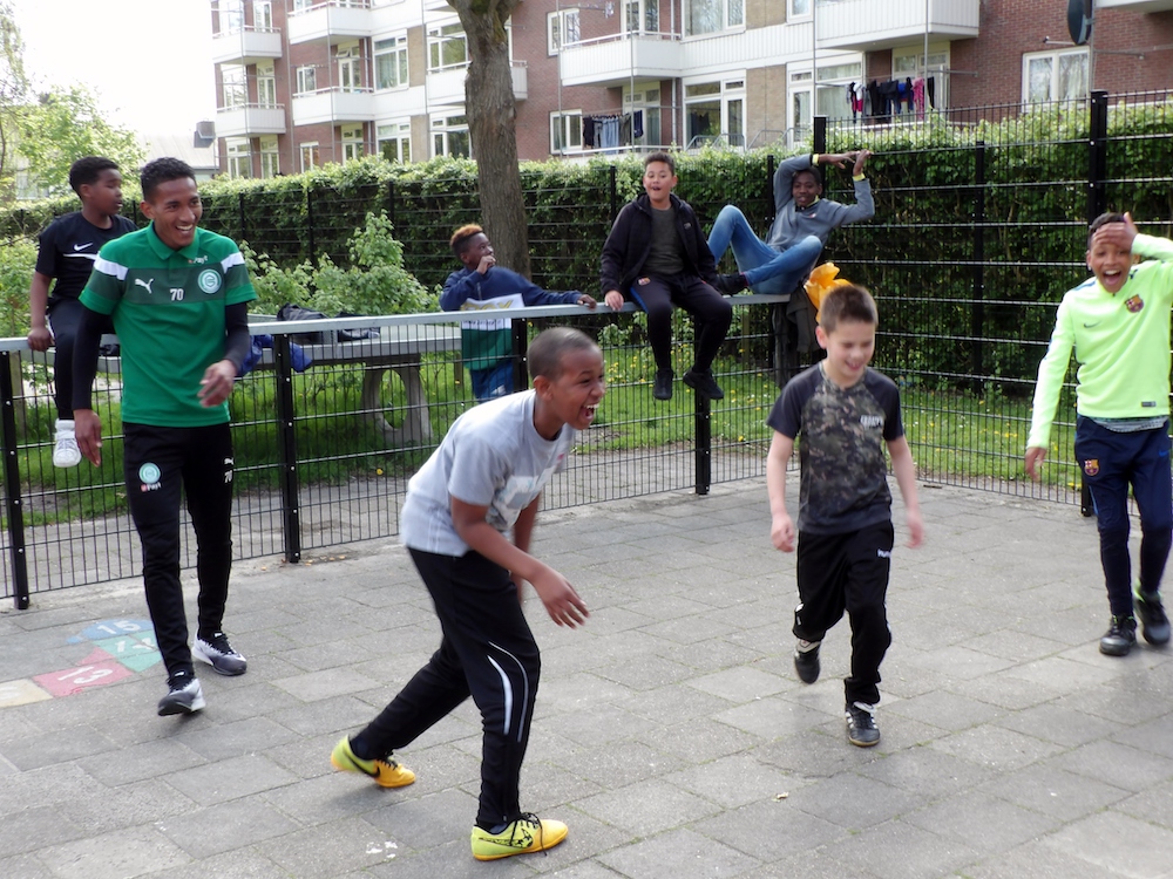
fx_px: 1423
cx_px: 586
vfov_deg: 34.3
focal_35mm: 42
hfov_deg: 44.8
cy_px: 440
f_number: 4.9
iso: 100
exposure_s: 1/53
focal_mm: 7.6
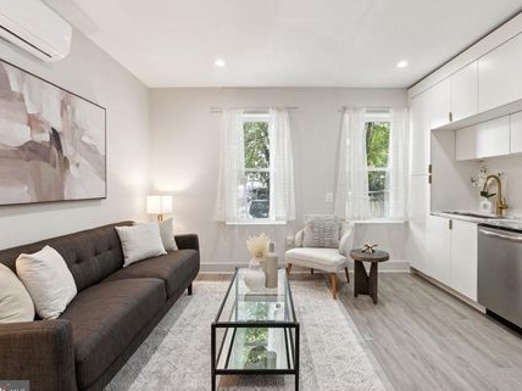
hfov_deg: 87.7
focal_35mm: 18
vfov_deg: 71.6
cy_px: 199
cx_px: 268
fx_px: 271
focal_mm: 16
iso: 2000
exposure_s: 1/125
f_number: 5.6
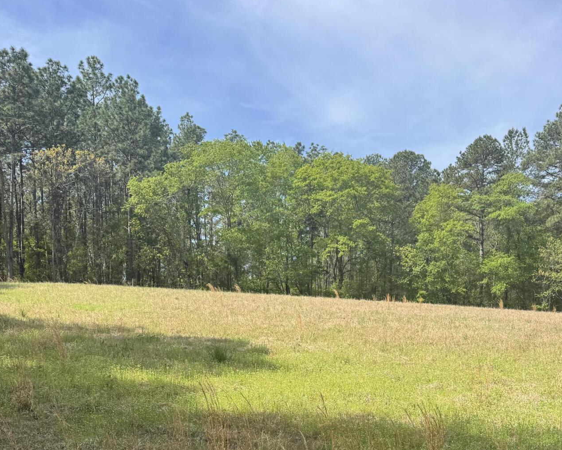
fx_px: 615
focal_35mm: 37
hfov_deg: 49.0
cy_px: 399
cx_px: 308
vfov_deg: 37.7
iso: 80
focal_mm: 6.76
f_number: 1.78
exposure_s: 1/2331
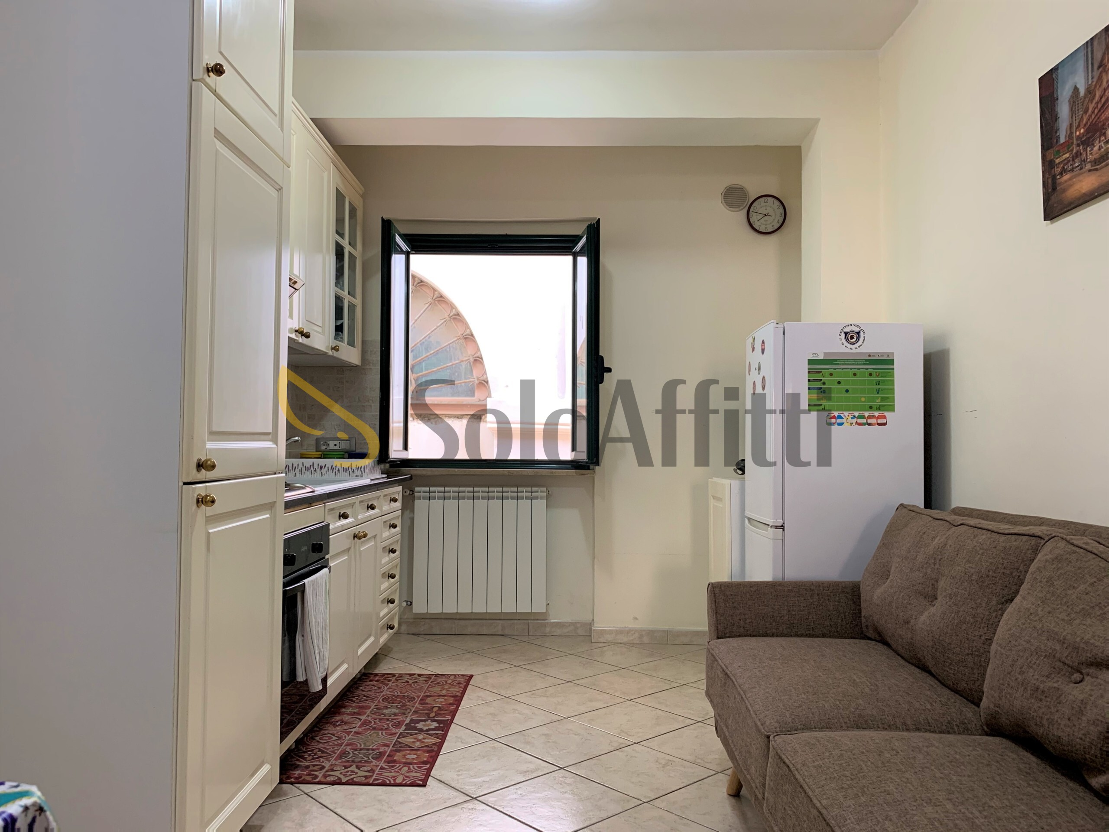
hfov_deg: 67.3
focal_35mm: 26
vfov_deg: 53.1
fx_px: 833
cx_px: 554
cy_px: 416
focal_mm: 4.25
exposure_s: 1/60
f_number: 1.8
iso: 100
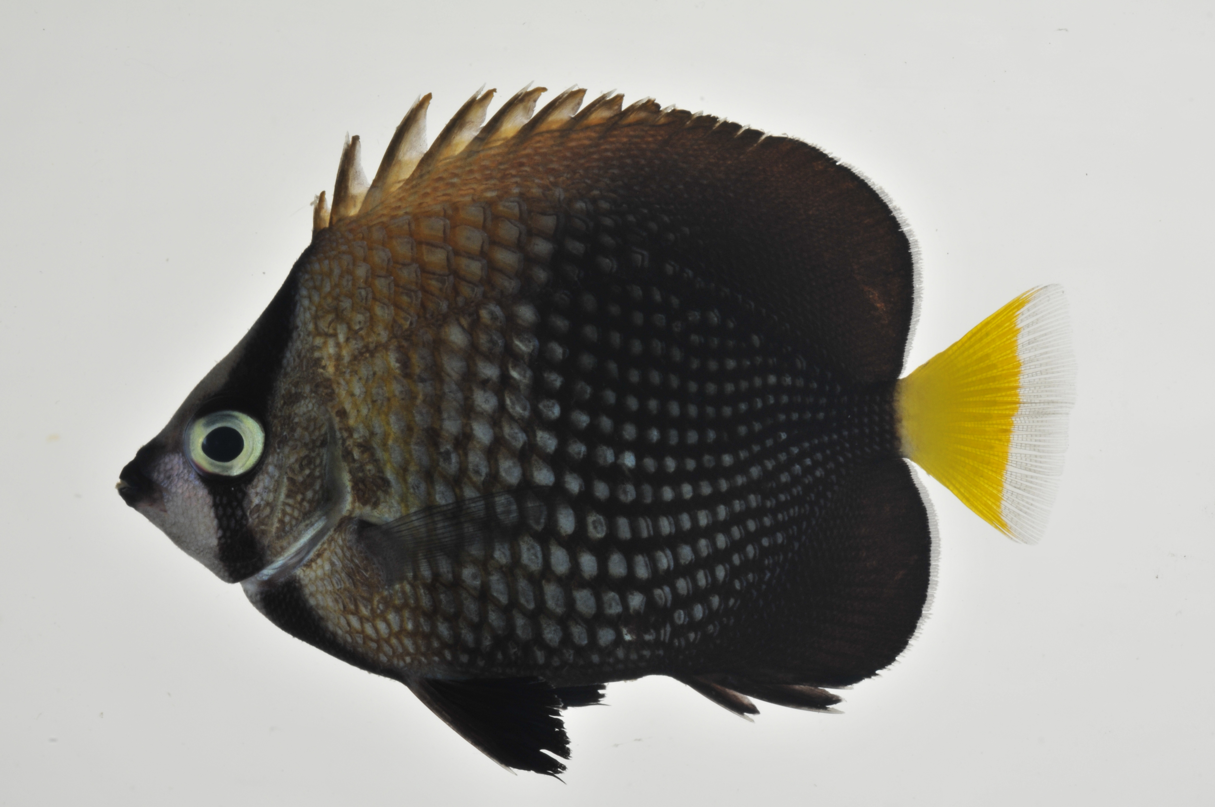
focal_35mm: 158
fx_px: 5309
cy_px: 404
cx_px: 608
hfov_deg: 13.1
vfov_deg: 8.7
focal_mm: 105
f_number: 25
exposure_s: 1/60
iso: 200
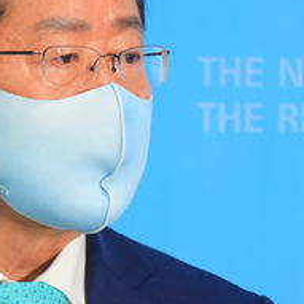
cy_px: 152
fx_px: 9608
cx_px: -78
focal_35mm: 967
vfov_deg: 1.8
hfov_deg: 1.8
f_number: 5.6
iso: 4000
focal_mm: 340
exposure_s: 1/400
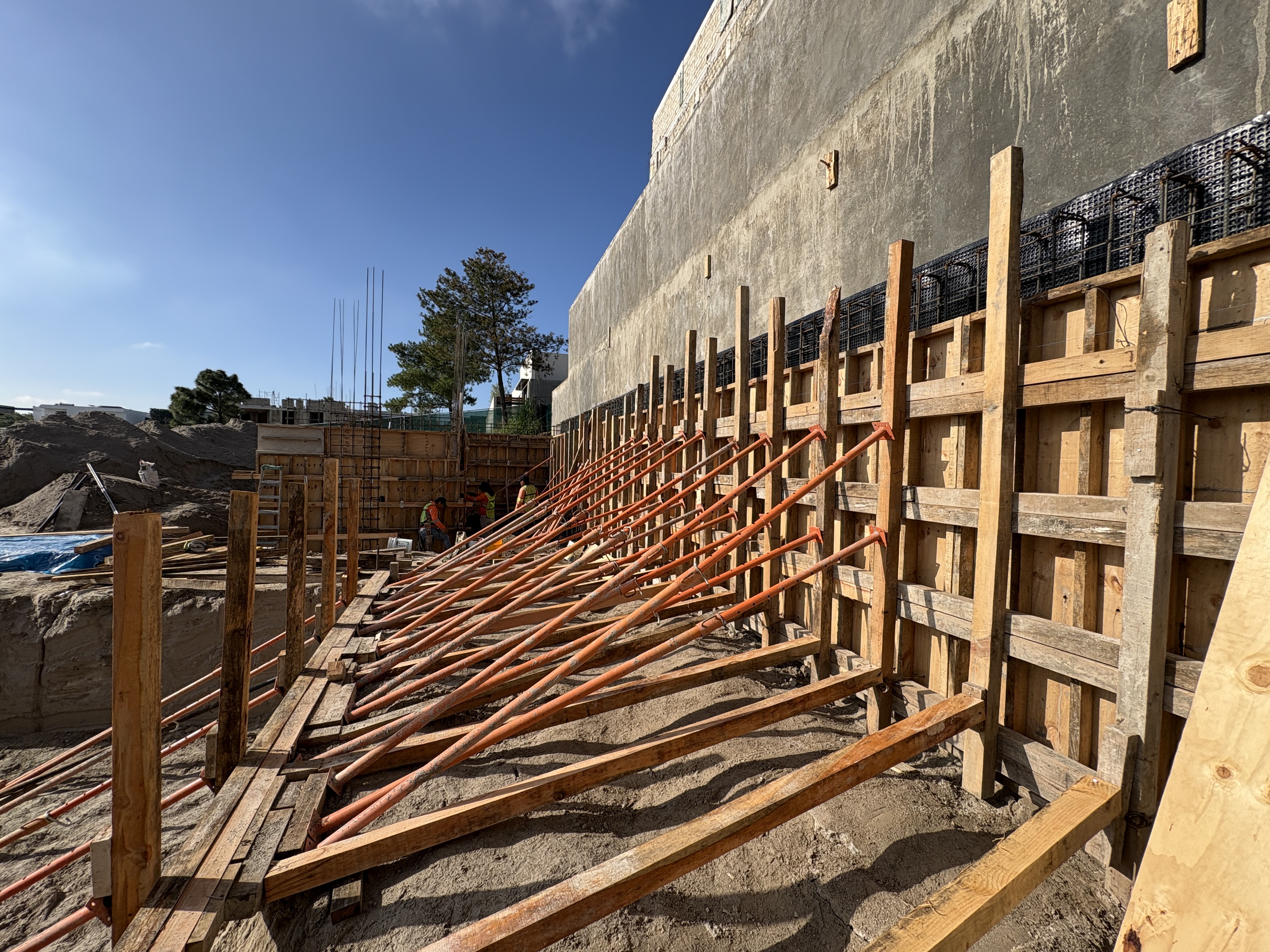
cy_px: 476
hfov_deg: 102.1
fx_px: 514
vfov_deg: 85.7
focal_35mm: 14
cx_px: 635
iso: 50
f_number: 2.2
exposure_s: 1/1880
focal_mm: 2.22
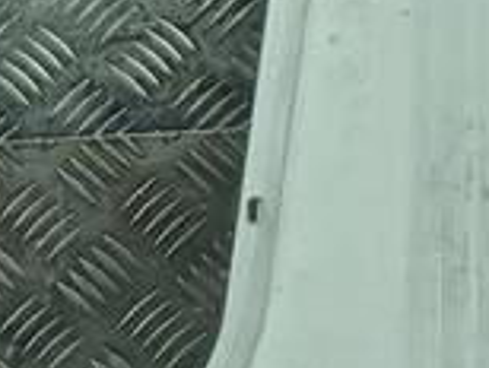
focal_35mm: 166
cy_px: 587
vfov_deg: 8.7
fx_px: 2349
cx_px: -454
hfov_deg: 10.9
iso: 25
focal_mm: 4.6
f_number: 1.8
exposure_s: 1/50
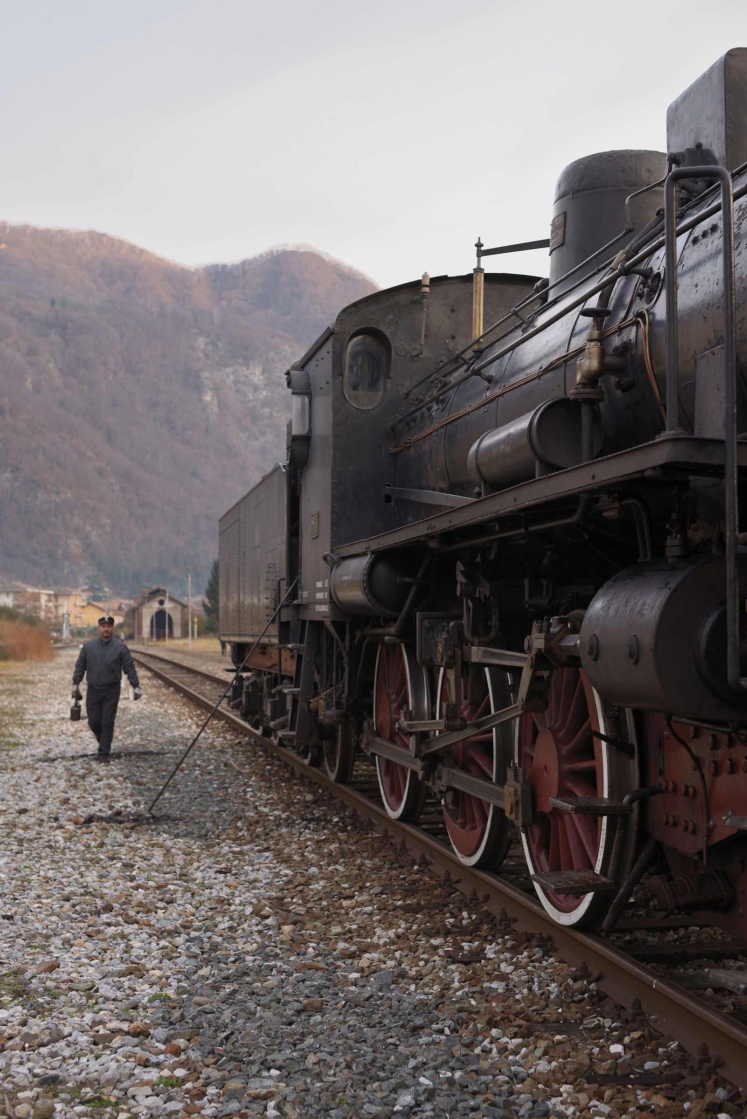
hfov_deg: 27.0
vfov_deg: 39.6
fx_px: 1555
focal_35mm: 50
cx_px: 374
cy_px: 560
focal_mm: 50
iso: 250
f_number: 4
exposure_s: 1/200
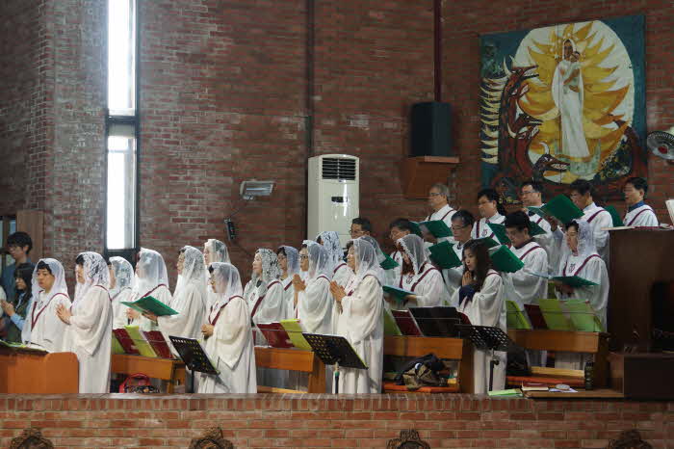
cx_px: 337
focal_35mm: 61
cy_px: 224
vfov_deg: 22.2
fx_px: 1141
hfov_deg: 32.9
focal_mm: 41
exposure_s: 1/15
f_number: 5
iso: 320
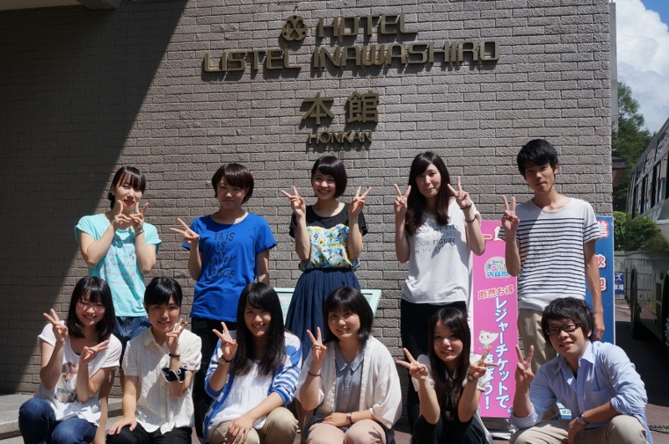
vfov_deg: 25.7
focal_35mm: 52
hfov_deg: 37.9
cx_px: 334
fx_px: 974
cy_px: 222
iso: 100
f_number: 8
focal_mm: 35
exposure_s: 1/320
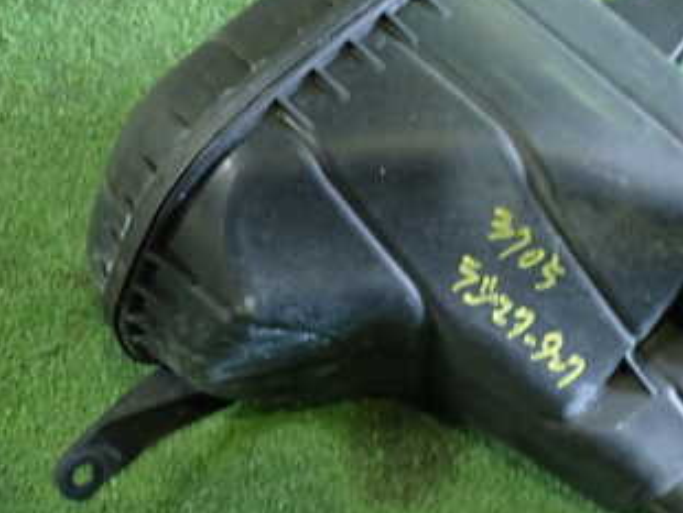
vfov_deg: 25.2
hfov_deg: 32.9
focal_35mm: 58
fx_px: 1145
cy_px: 220
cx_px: 465
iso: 500
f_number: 2.3
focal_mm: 5.4
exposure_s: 1/30
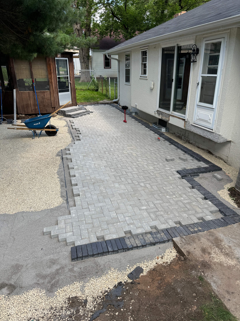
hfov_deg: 56.8
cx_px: 120
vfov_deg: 71.6
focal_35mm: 24
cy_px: 160
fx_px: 222
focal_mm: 6.76
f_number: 1.78
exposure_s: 1/651
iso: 80
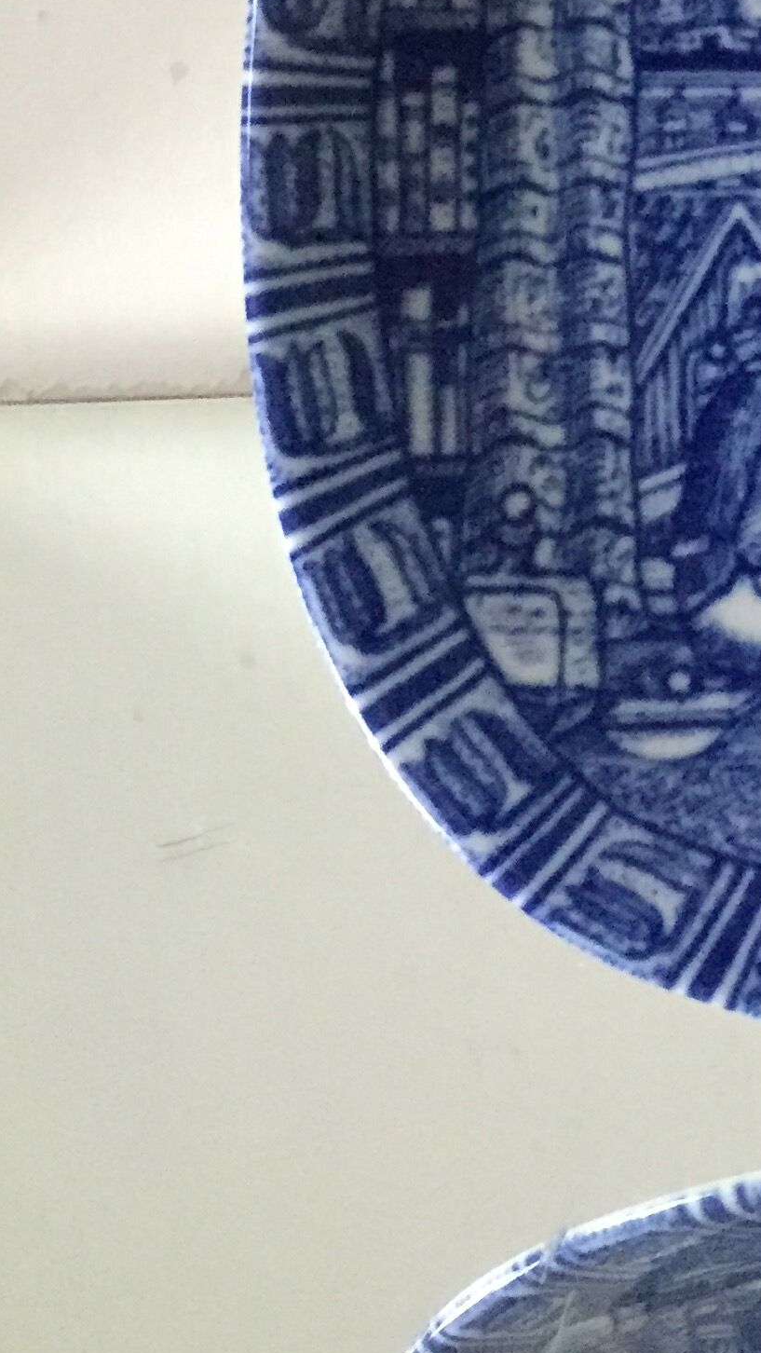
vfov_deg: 27.9
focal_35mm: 71
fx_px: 2546
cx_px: 1109
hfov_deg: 15.8
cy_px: -21
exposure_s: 1/17
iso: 400
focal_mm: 4.15
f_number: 2.2
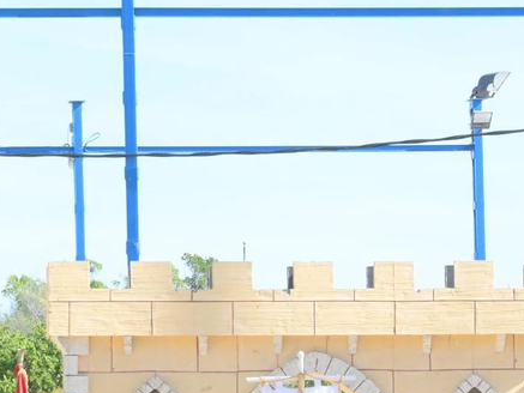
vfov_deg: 5.6
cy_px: 393
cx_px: 452
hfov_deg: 7.5
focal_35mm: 264
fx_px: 3997
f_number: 8
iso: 800
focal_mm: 50
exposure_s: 1/1000
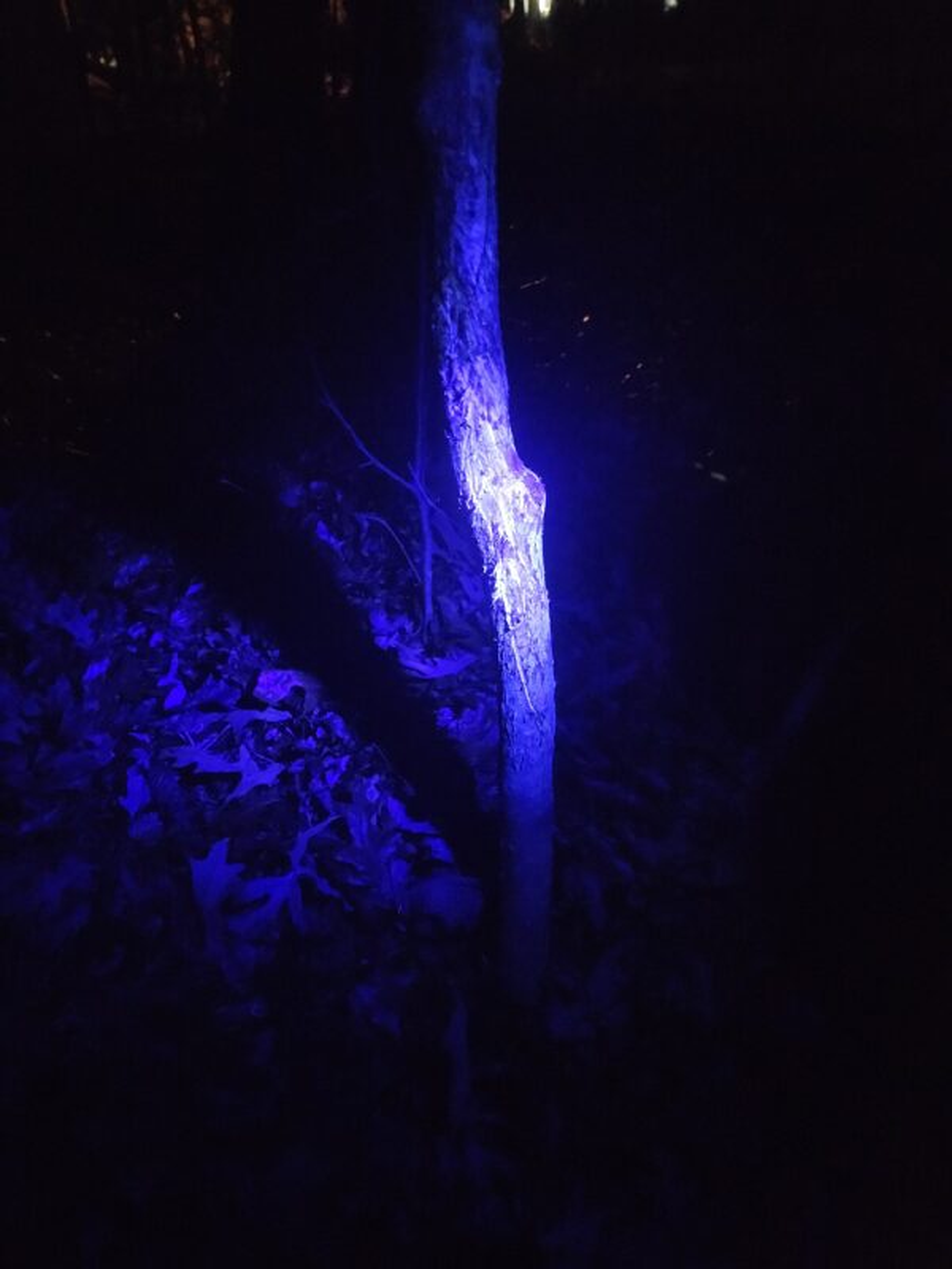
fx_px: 843
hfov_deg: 58.9
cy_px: 634
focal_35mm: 23
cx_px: 476
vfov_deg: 73.9
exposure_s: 1/15
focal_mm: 5.4
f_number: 1.8
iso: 8000
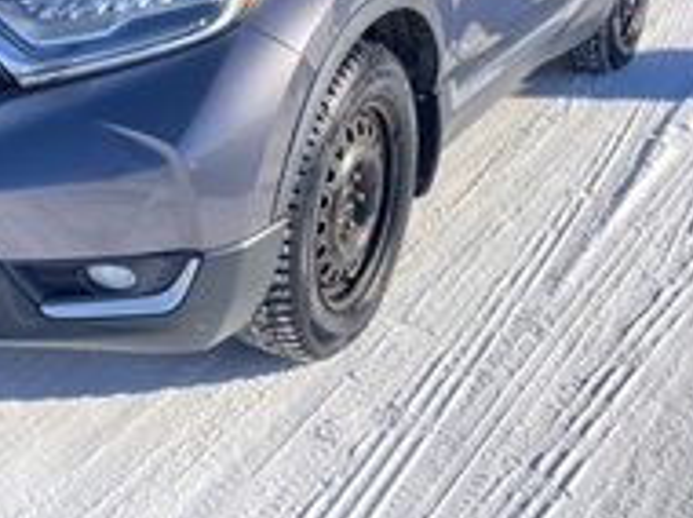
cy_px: -2
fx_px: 1240
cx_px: 109
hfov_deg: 30.3
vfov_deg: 22.7
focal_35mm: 62
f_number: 1.8
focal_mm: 3.99
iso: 20
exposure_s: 1/1675
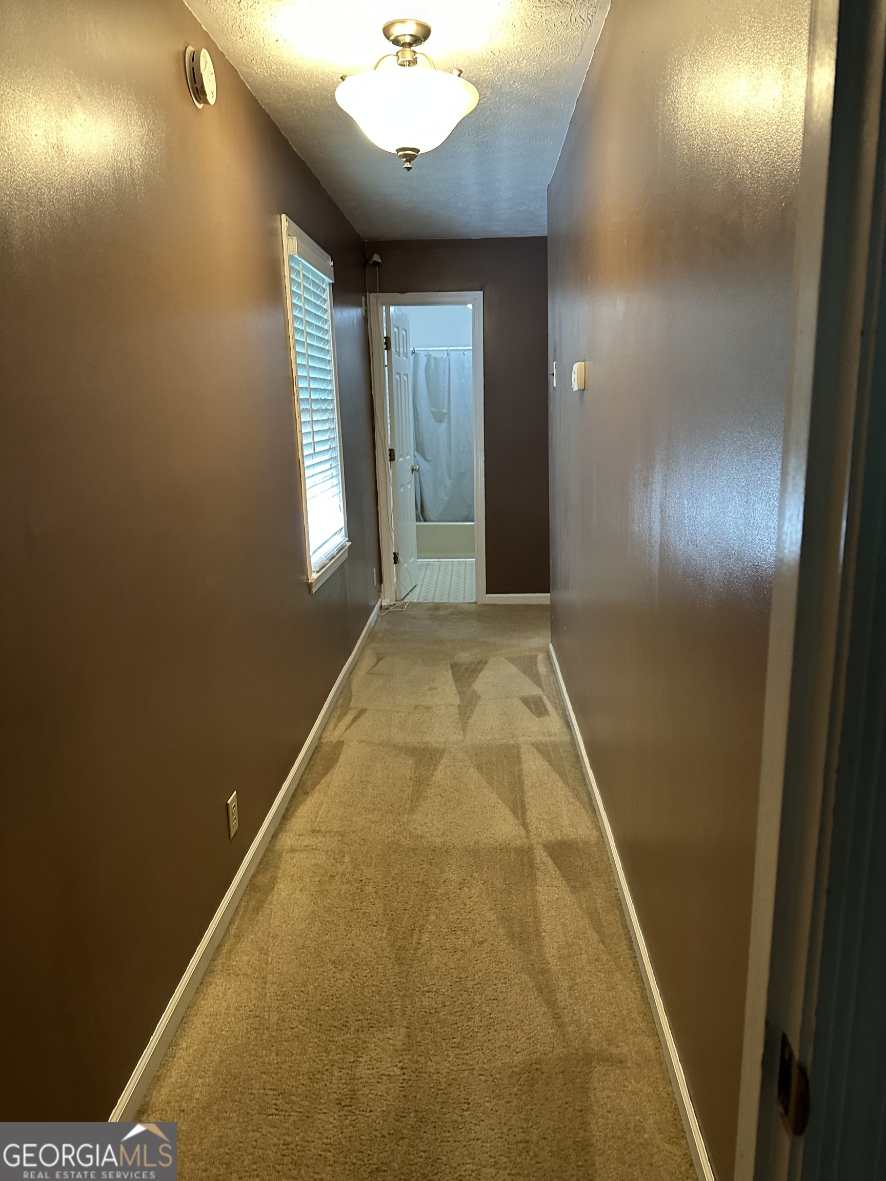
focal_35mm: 24
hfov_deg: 56.8
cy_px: 590
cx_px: 443
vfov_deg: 71.6
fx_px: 819
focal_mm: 6.86
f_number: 1.78
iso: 400
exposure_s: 1/60
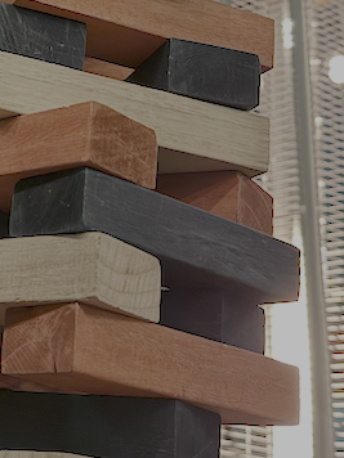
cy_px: 67
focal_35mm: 81
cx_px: -77
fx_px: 1073
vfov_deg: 23.6
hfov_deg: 17.3
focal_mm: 6.76
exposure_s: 1/24
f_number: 1.78
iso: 1600
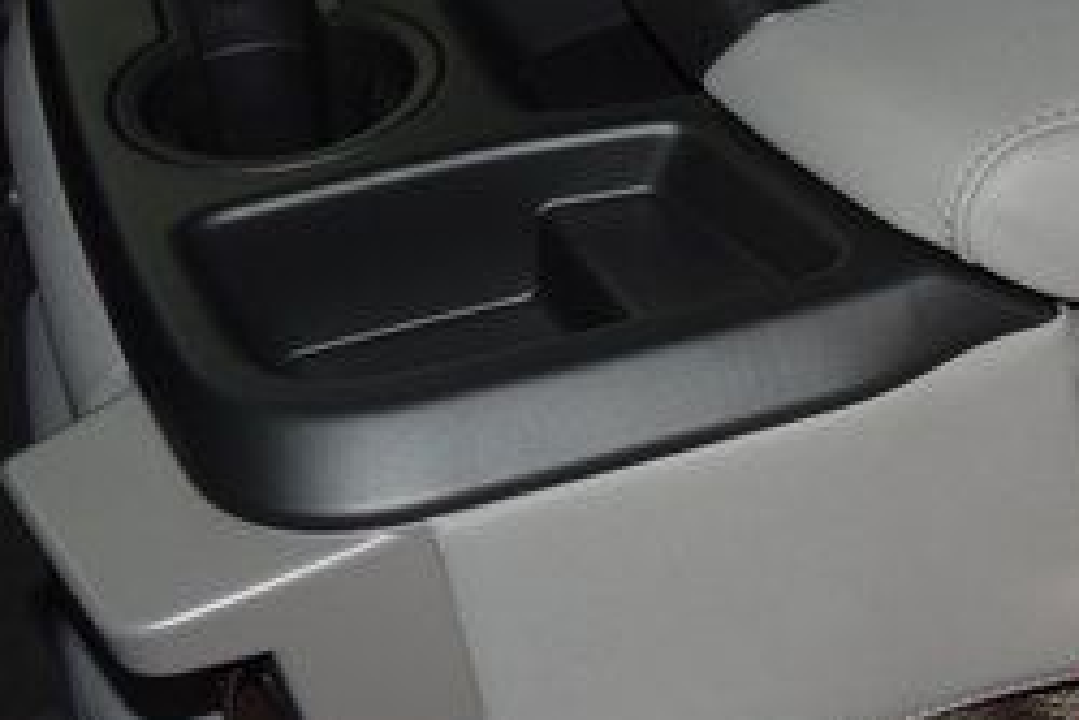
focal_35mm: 92
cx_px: 1001
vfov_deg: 14.8
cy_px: 119
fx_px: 2759
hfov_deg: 21.6
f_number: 4.5
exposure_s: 1/80
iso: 800
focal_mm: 24
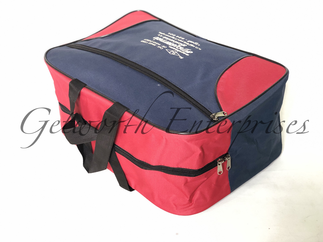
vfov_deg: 28.0
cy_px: 121
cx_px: 162
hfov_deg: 36.8
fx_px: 485
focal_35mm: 52
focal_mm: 6
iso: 160
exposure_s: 1/15
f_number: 2.4
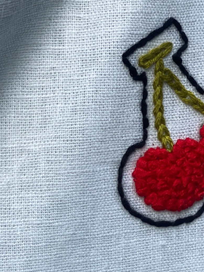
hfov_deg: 11.4
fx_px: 1014
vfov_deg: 15.3
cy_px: 143
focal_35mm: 129
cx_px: 181
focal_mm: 6
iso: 20
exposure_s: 1/122
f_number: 2
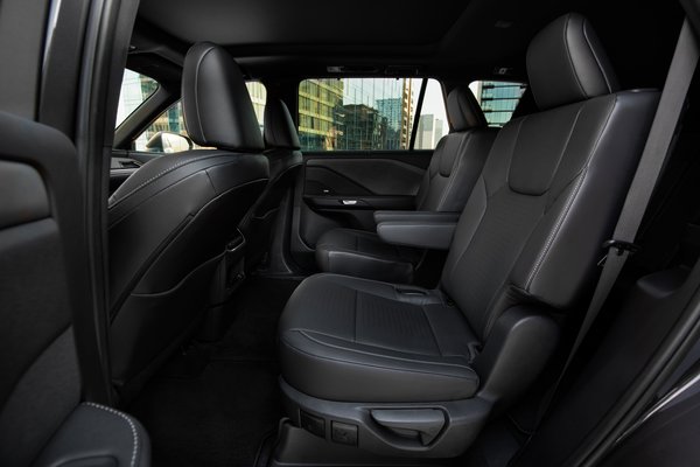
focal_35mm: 16
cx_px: 350
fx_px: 311
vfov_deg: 73.7
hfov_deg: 96.7
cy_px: 234
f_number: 8
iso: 200
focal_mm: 16
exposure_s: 1/13
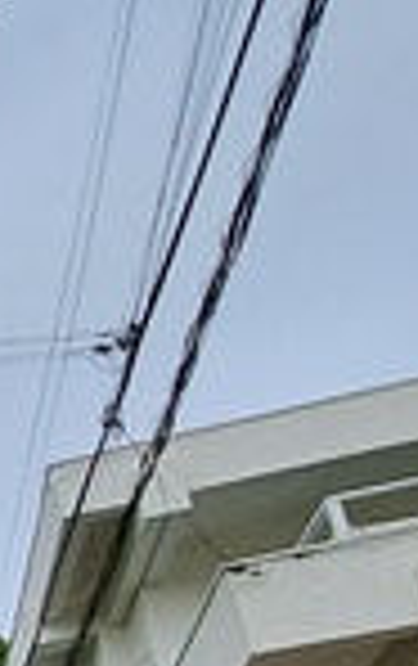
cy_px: 889
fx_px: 1180
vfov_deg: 26.3
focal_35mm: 65
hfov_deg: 11.9
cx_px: -787
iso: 50
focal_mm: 1.74
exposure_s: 1/1399
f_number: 2.2
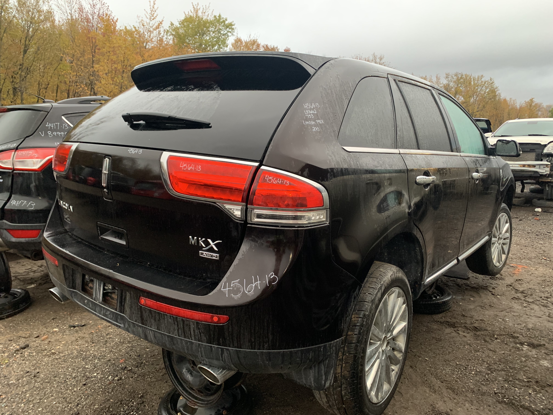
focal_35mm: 26
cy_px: 208
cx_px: 276
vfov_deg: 53.1
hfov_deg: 67.3
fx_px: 415
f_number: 1.8
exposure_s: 1/60
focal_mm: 4.25
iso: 320
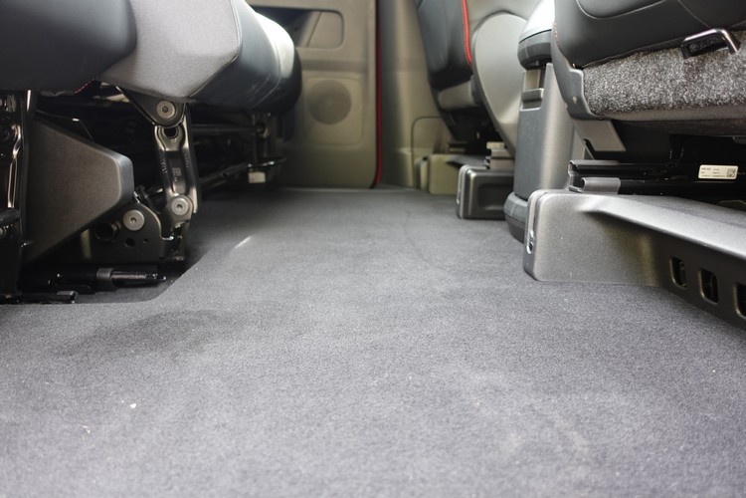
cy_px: 249
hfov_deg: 73.7
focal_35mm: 24
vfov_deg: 53.1
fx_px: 497
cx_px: 373
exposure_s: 1/30
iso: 160
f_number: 1.8
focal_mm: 9.4
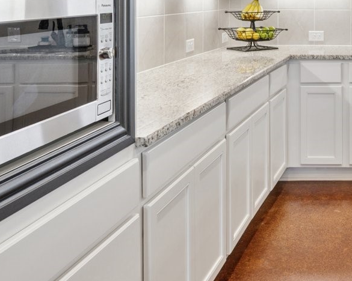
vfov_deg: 30.5
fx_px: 479
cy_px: 3
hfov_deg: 36.1
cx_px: 357
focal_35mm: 46
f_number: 8
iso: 200
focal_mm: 14
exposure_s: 1/20
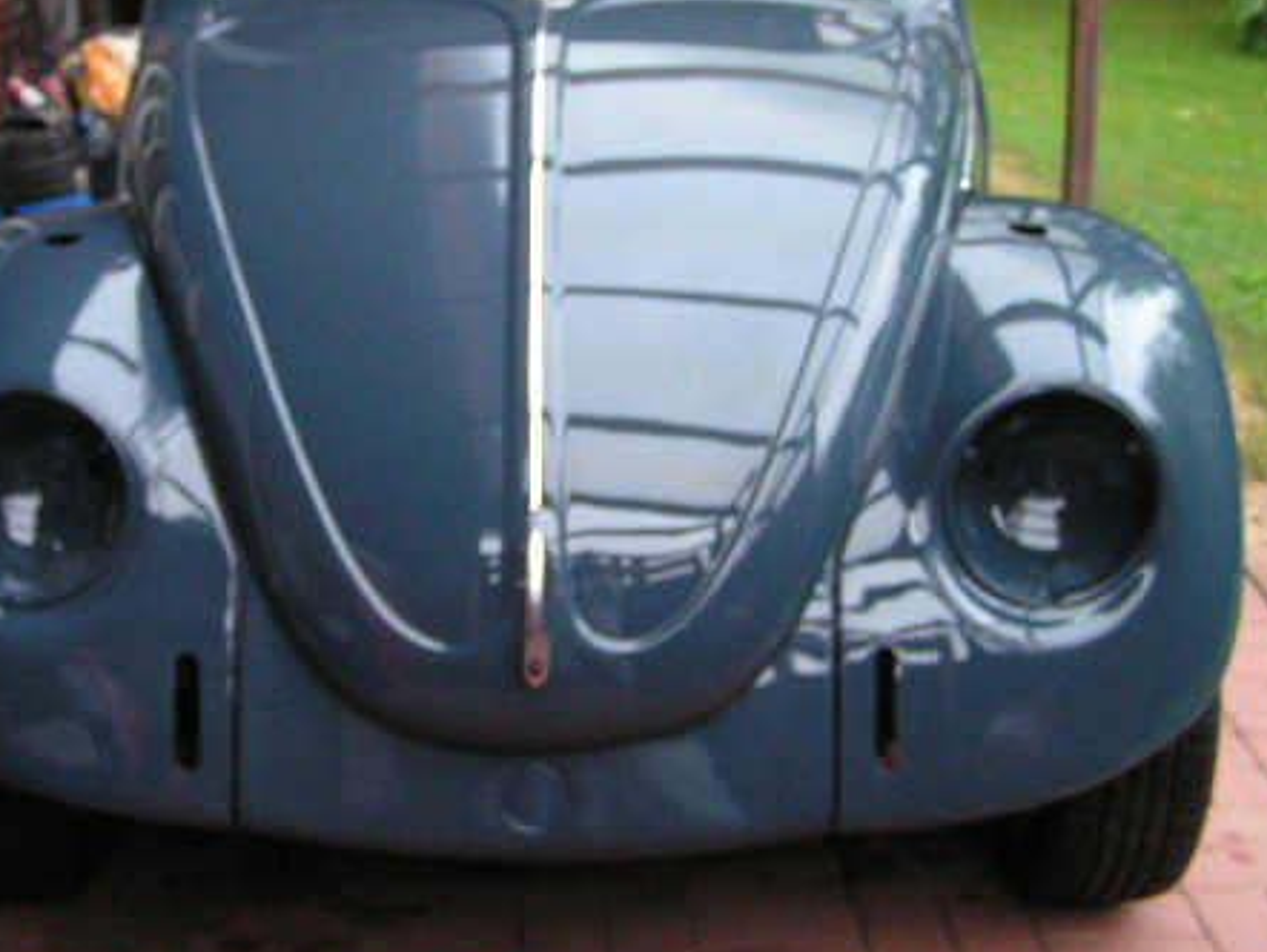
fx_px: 2014
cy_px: 344
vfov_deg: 26.5
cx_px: 525
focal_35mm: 55
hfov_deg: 34.8
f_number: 2.8
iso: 200
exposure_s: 1/25
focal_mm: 6.3
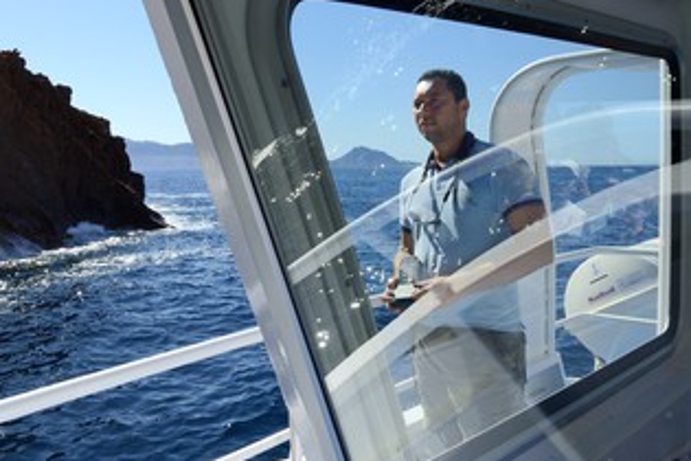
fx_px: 614
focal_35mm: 32
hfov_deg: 57.7
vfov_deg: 40.8
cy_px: 169
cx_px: 241
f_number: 14
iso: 400
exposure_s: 1/400
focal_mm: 24
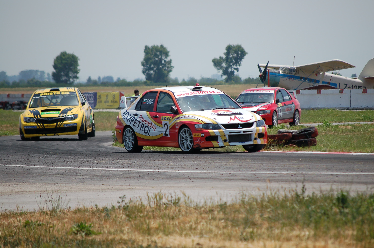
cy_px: 124
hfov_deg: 6.9
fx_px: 3114
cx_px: 187
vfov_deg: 4.6
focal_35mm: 300
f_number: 5.6
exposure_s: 1/1000
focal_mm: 200
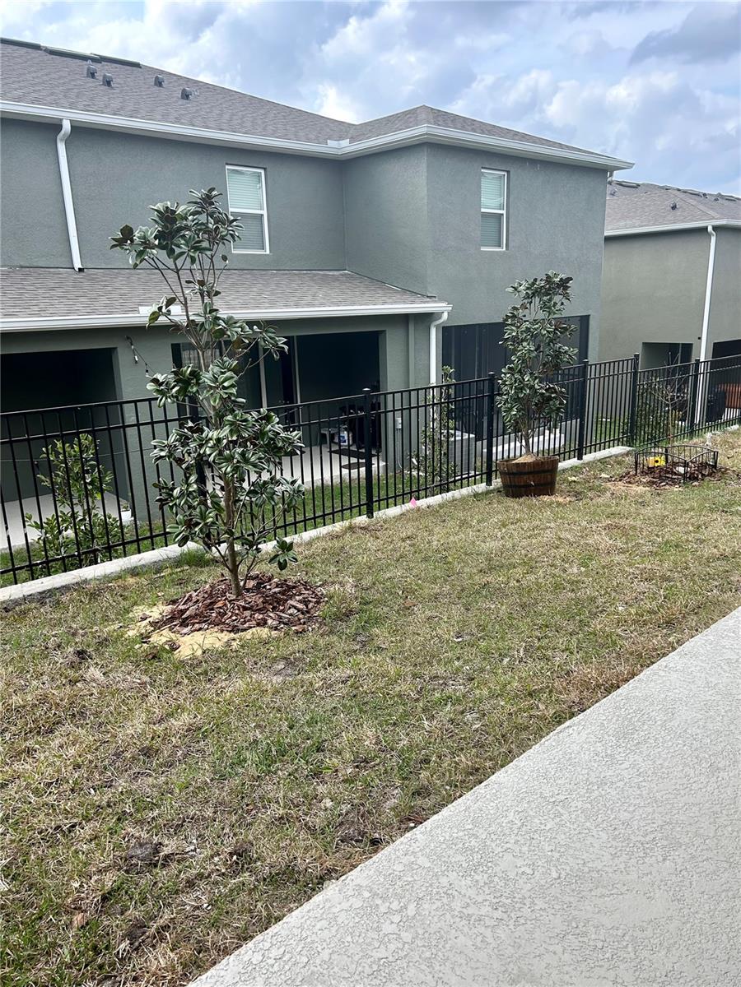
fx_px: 742
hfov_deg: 53.1
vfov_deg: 67.3
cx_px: 370
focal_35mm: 26
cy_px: 494
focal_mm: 5.7
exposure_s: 1/820
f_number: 1.5
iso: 50
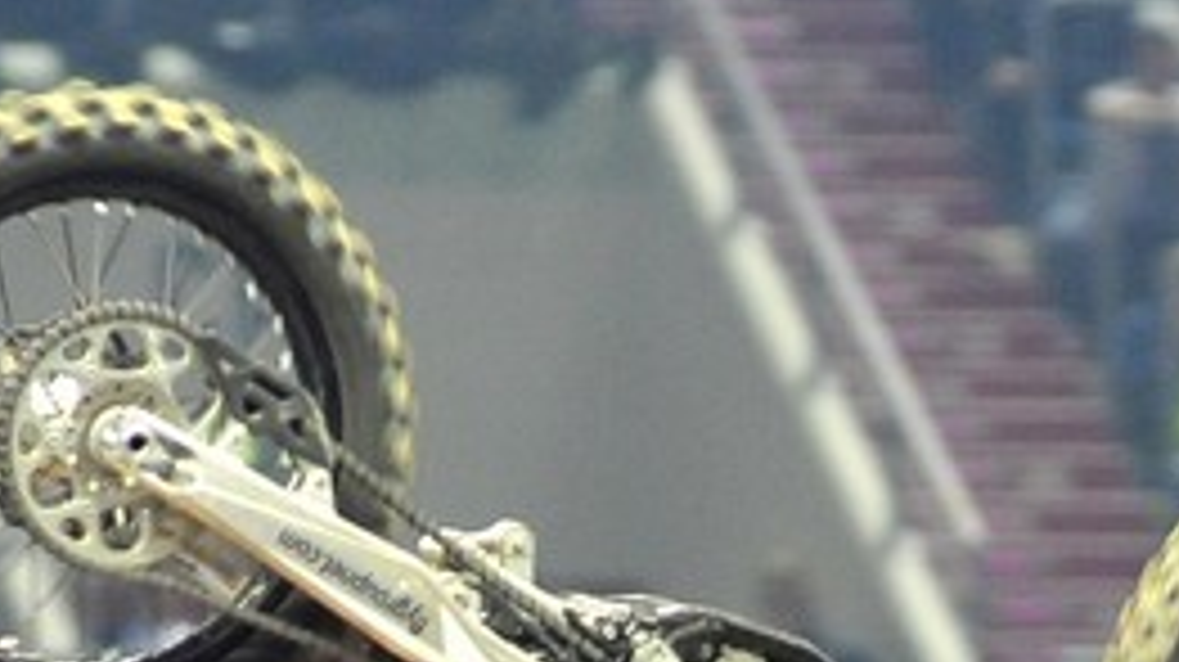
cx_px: 1008
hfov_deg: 3.2
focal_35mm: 681
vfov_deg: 1.8
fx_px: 21277
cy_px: 1319
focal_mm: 170
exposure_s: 1/640
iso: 3200
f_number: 3.5
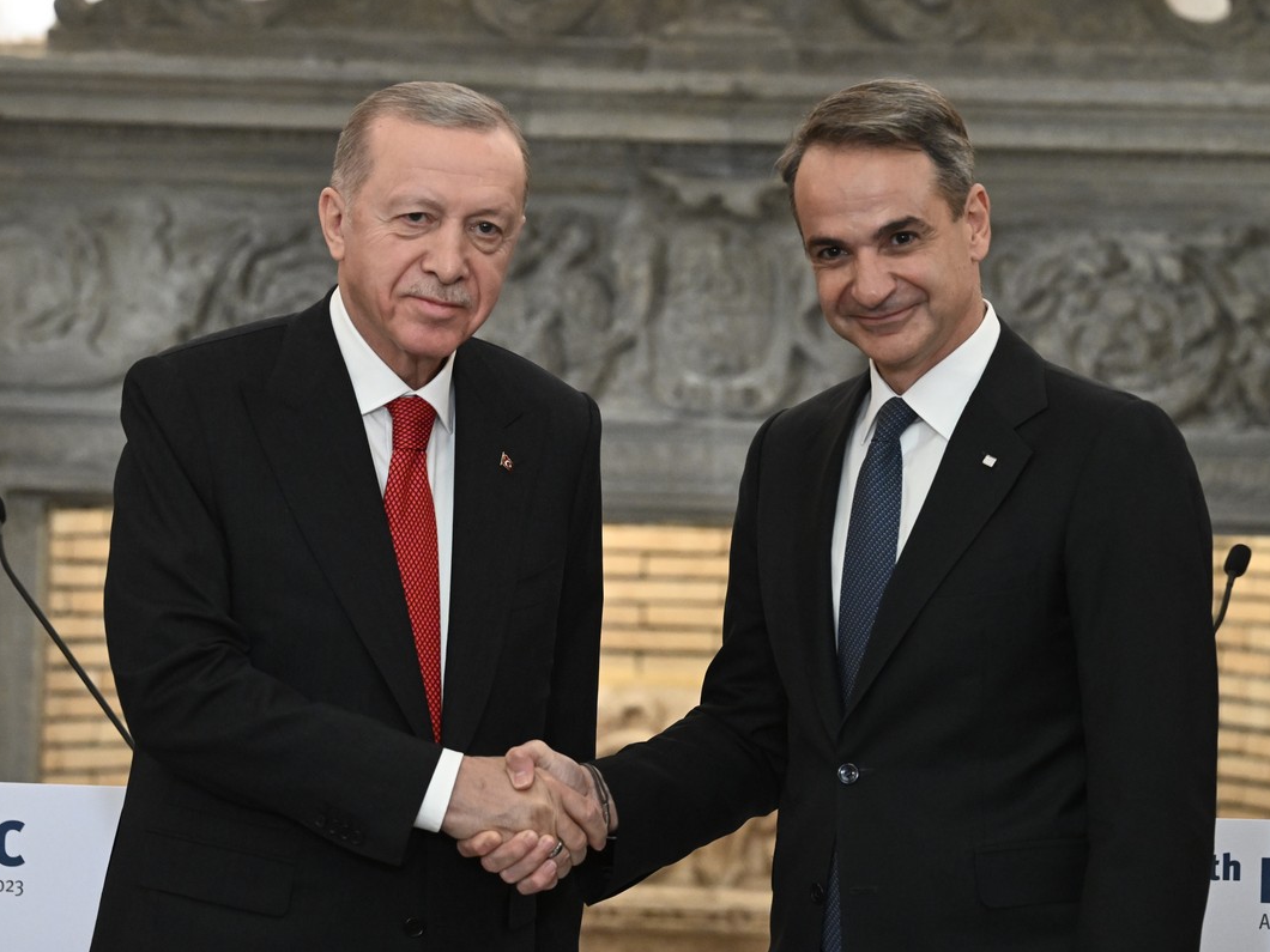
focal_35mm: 174
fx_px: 6384
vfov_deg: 8.5
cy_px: 474
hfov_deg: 11.4
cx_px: 600
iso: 5000
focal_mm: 160
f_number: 4.5
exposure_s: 1/320
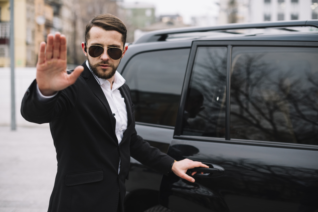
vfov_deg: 27.0
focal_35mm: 50
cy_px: 106
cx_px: 159
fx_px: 442
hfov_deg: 39.6
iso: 500
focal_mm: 50
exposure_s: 1/160
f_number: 2.5
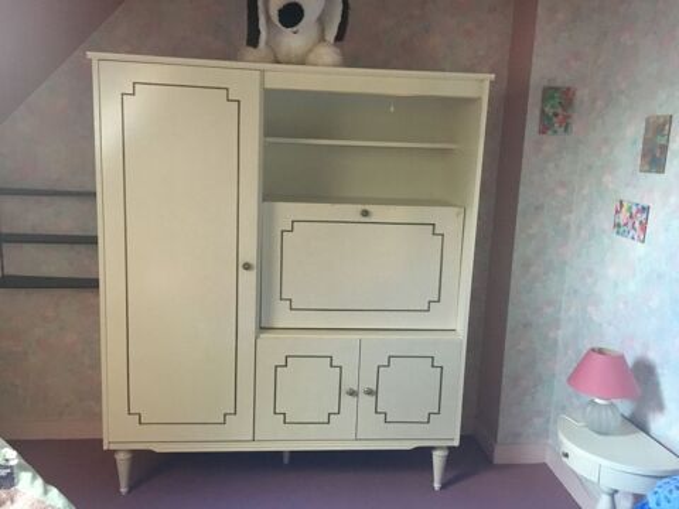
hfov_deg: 61.7
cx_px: 340
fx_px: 569
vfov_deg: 48.2
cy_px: 254
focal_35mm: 29
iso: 320
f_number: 2.2
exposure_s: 1/17
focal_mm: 4.15
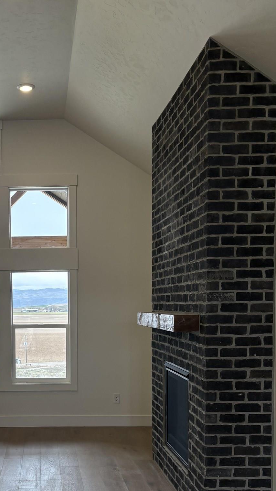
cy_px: 336
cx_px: 28
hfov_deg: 26.8
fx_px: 559
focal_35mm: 43
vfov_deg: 46.5
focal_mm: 5.96
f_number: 1.6
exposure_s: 1/232
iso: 64
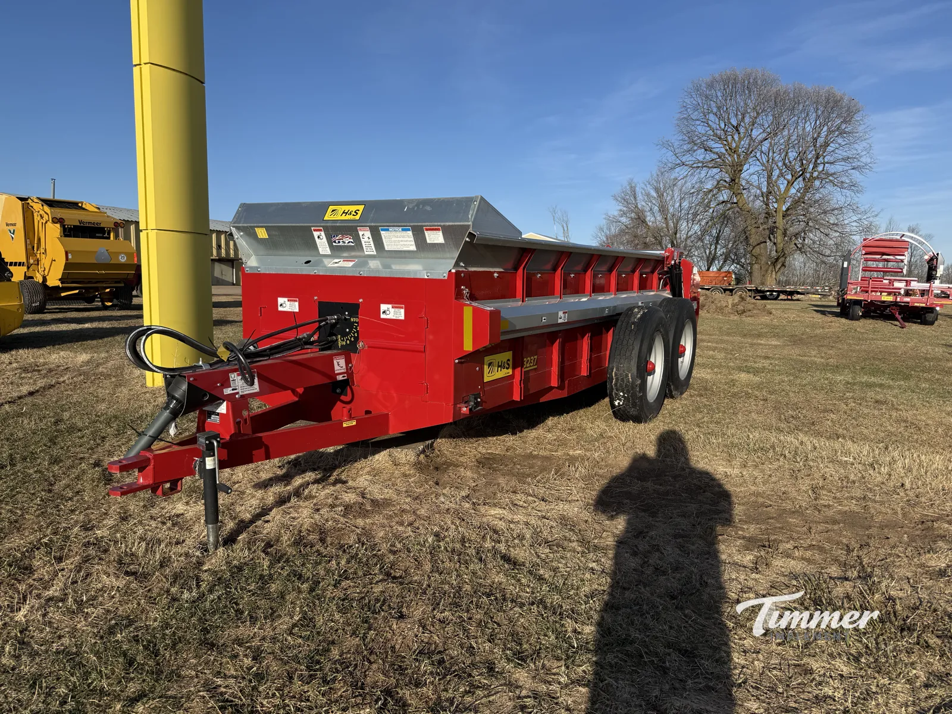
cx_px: 476
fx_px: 660
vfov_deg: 56.8
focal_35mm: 24
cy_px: 357
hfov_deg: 71.6
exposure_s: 1/3759
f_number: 1.78
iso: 80
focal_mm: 6.76
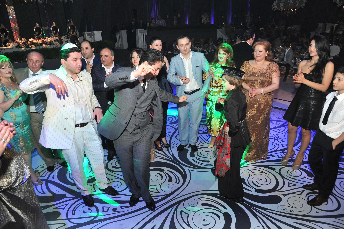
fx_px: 229
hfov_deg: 73.8
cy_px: 114
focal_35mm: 24
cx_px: 172
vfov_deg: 53.1
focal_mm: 24
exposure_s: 1/160
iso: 1600
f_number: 7.1
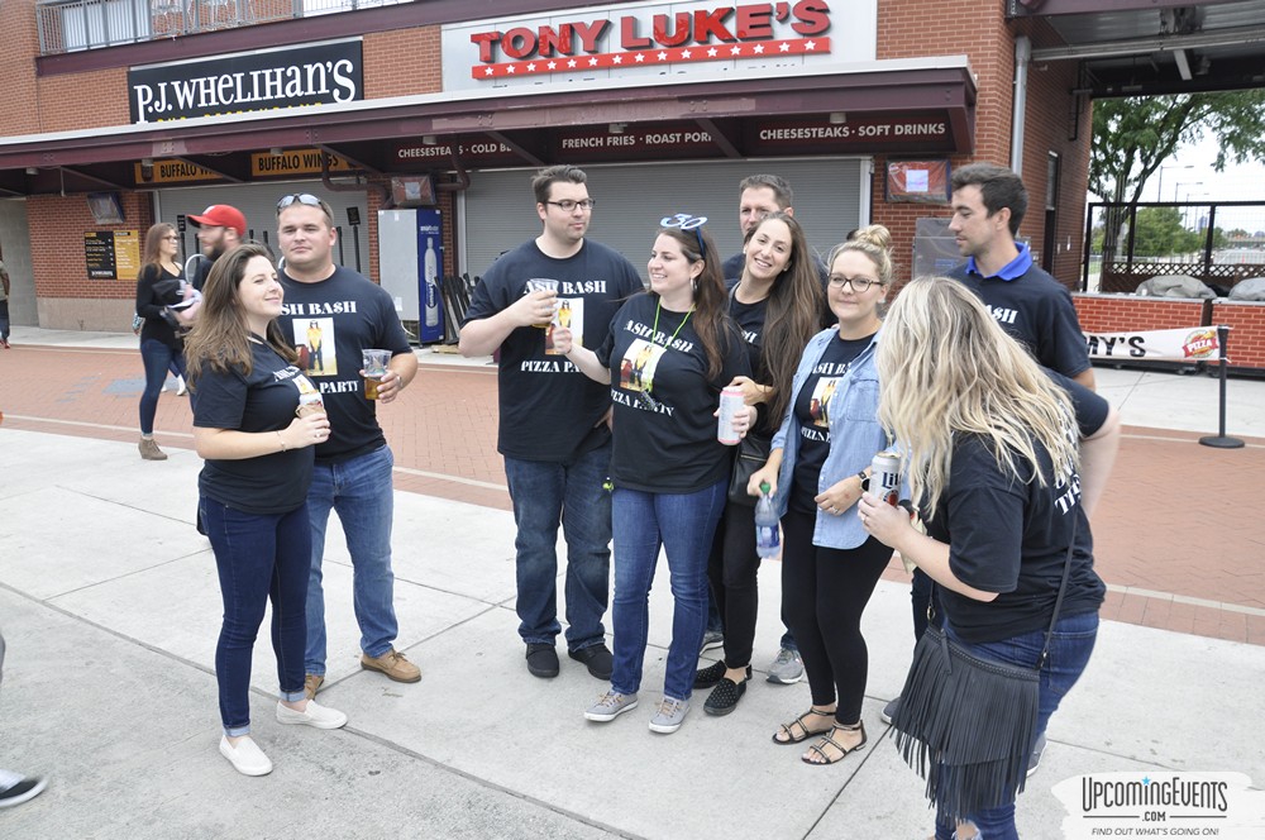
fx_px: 948
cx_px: 632
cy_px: 420
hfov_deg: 67.4
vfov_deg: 47.8
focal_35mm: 27
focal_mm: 18
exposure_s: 1/60
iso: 400
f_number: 8
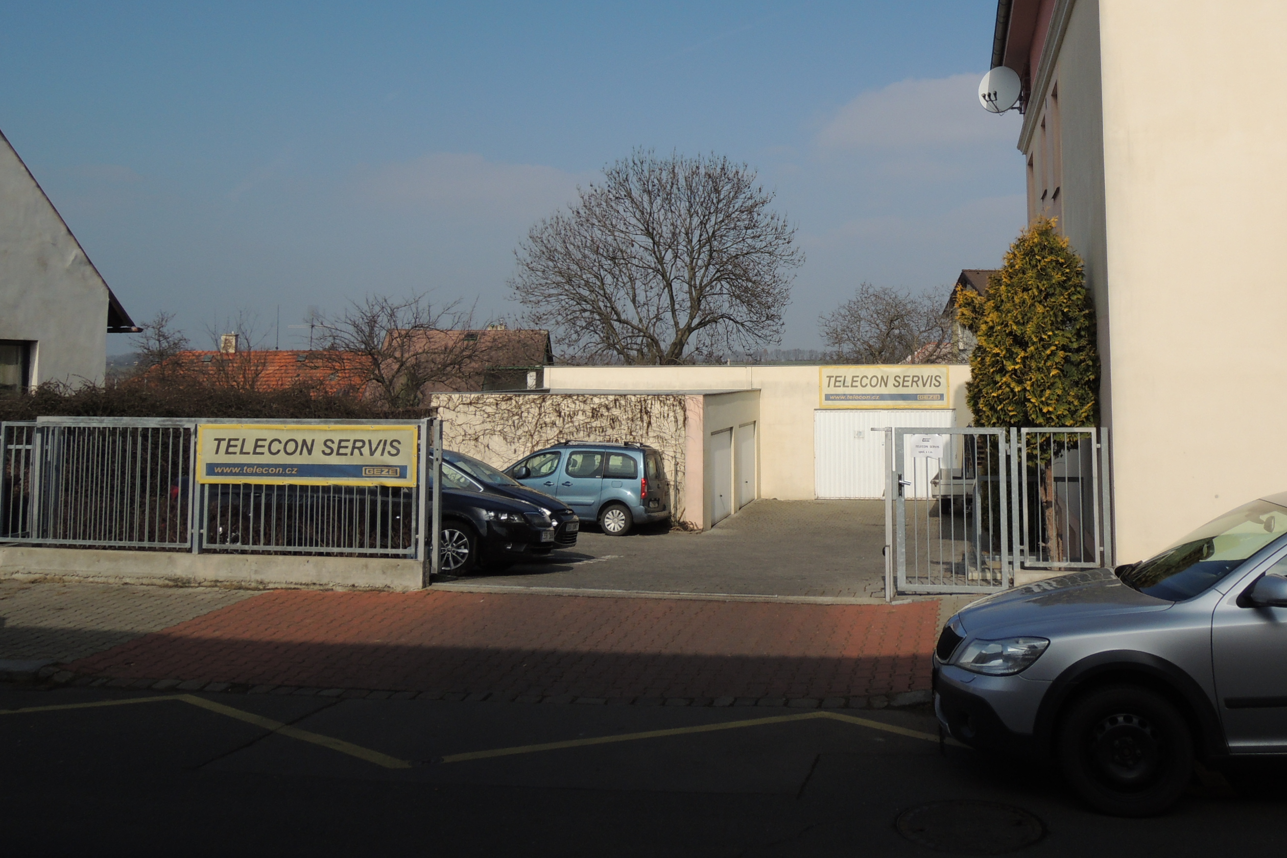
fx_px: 1108
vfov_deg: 41.7
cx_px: 774
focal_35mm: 31
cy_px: 271
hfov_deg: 59.8
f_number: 4.5
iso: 100
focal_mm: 4.3
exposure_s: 1/1250
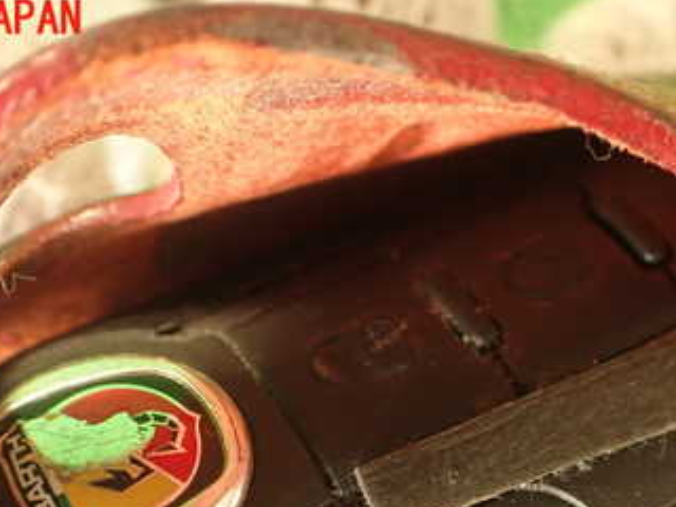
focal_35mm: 60
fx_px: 1172
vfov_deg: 23.7
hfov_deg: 32.2
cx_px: 332
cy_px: 469
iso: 320
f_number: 2.4
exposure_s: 1/30
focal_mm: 5.79
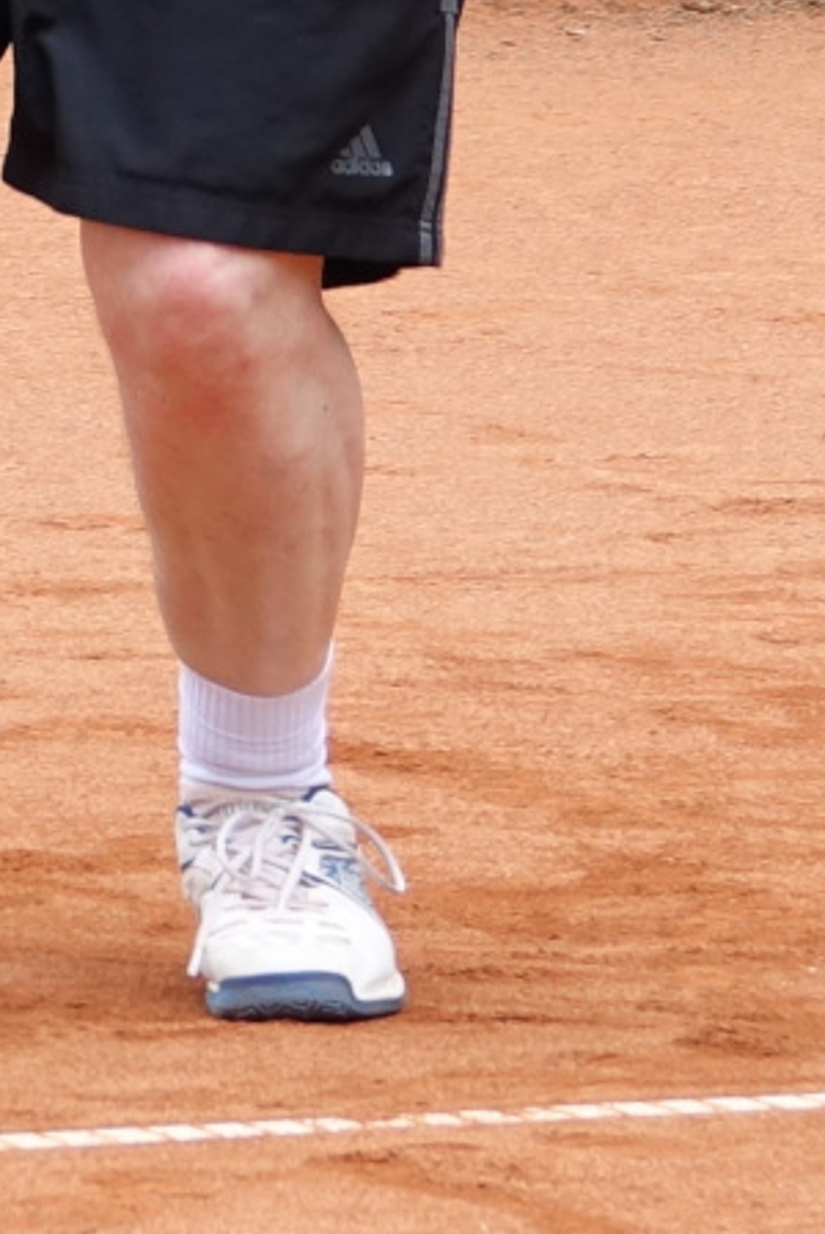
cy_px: -267
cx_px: -113
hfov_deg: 3.0
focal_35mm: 464
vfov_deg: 4.4
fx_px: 15924
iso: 100
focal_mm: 51.14
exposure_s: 1/200
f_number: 4
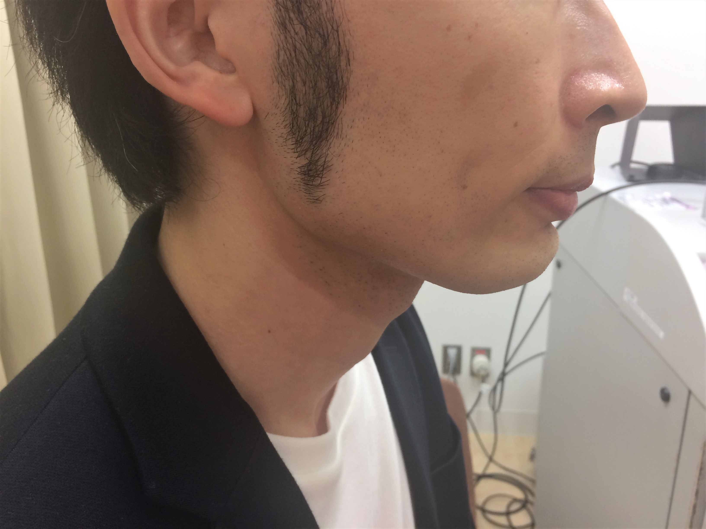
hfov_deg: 61.7
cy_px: 264
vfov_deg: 48.2
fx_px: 591
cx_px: 353
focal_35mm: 29
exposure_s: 1/30
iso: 50
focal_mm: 4.15
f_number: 2.2
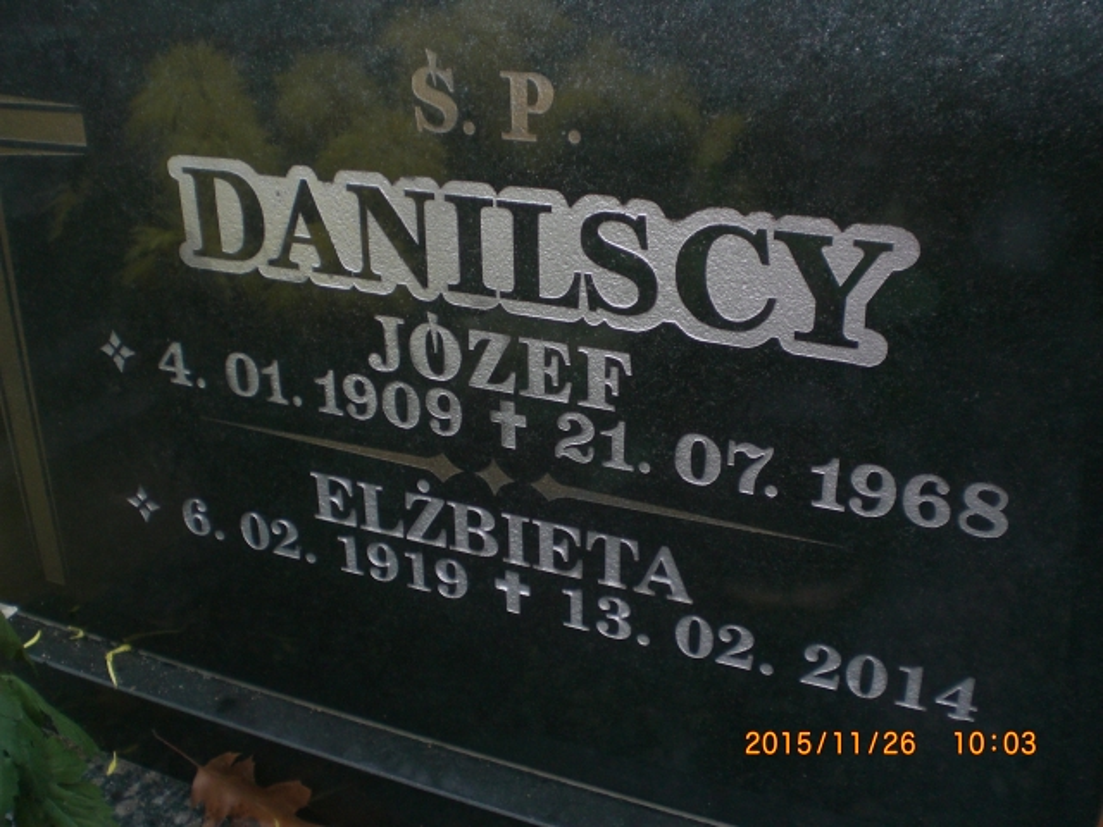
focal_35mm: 38
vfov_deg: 37.7
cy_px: 414
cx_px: 552
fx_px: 1211
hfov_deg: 49.0
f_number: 3.1
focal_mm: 6.3
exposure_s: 1/60
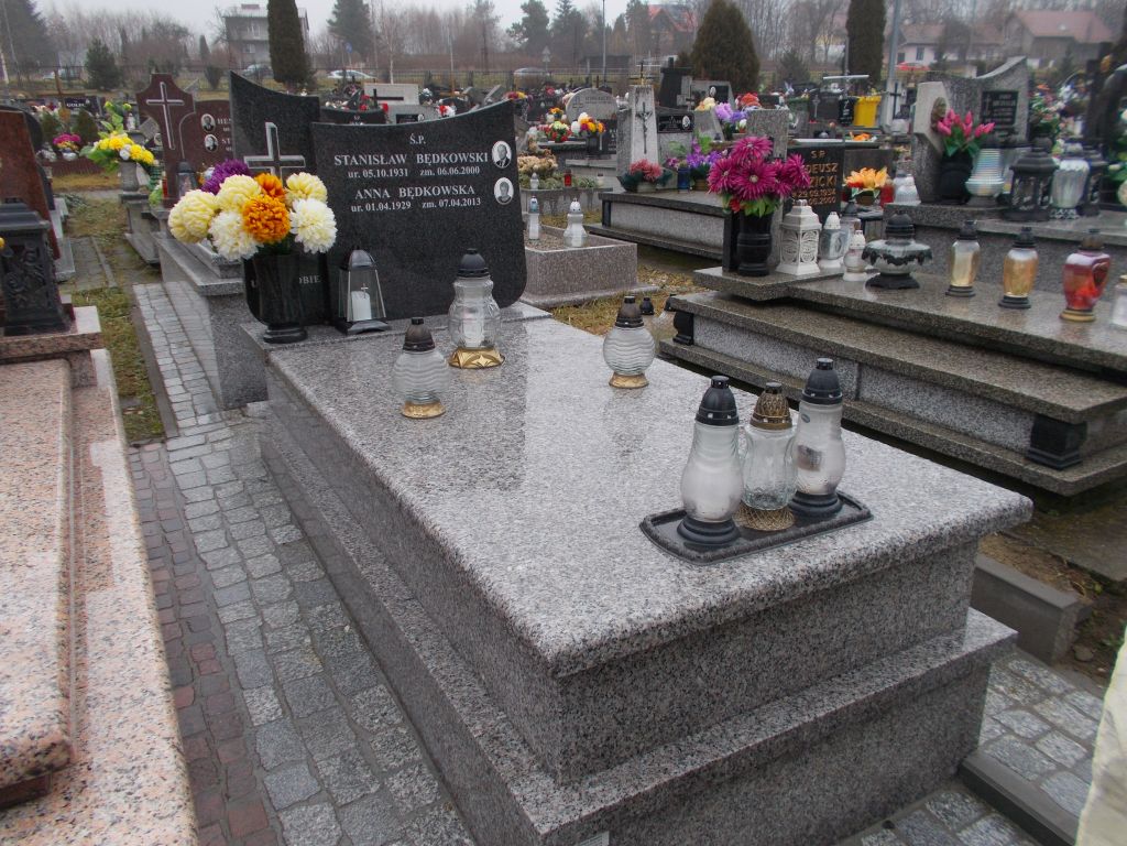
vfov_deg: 53.1
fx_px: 846
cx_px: 564
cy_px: 423
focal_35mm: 26
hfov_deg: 67.3
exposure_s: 1/100
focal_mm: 4.6
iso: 80
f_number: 3.2
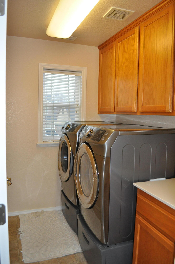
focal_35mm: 27
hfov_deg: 47.8
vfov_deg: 67.4
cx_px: 88
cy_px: 132
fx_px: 197
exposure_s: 1/100
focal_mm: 18
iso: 800
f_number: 3.5
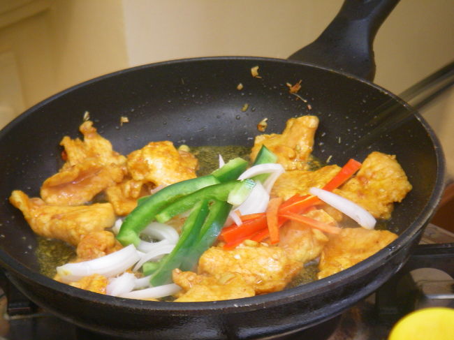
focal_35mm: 114
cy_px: 170
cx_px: 227
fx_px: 1495
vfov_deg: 13.0
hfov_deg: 17.3
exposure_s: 1/20
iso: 200
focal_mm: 18.9
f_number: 4
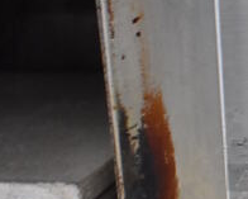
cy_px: 125
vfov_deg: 13.1
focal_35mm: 118
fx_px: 867
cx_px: 368
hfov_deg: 15.1
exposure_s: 1/30
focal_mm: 18
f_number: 3.5
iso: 3200
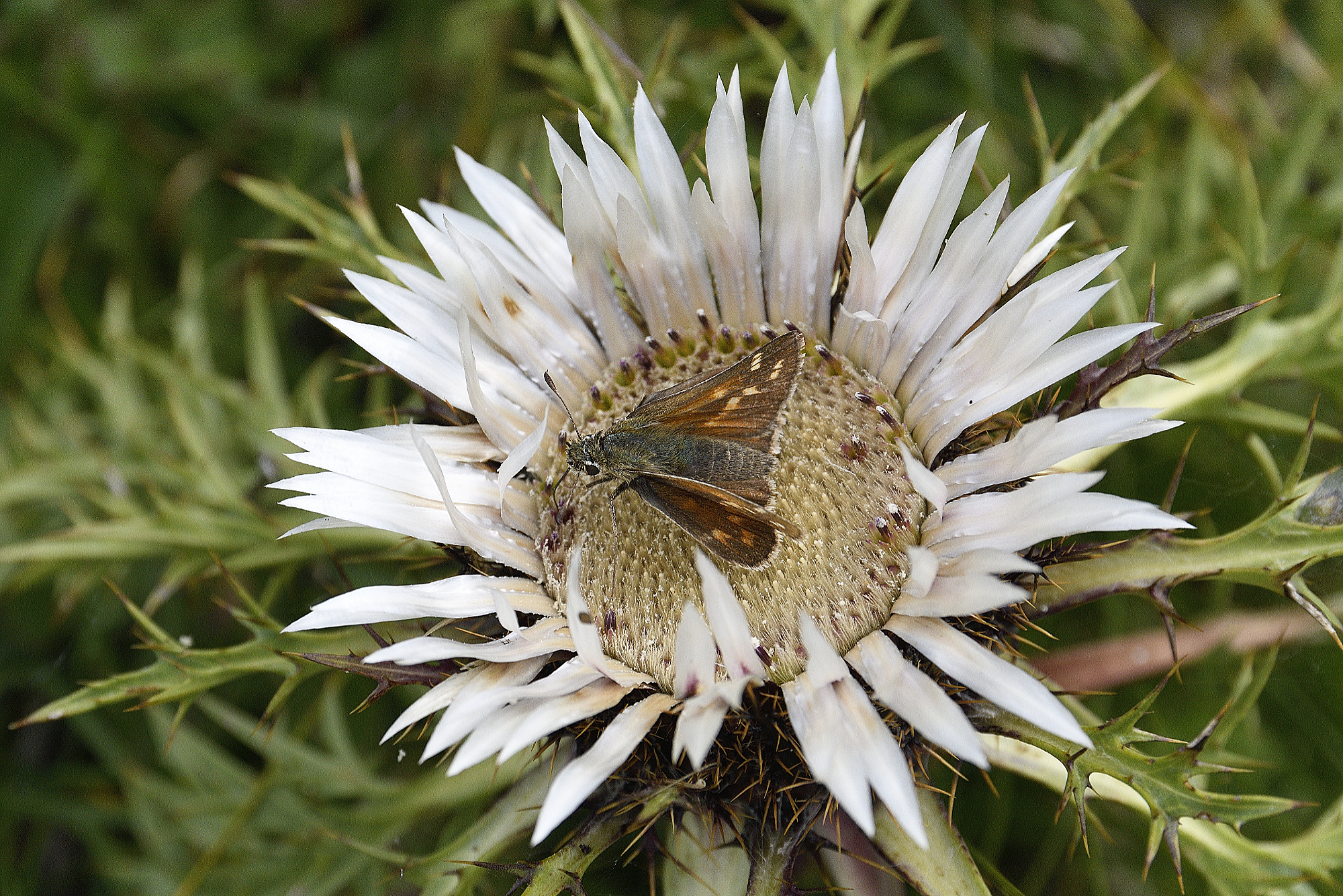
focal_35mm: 105
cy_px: 448
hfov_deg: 19.5
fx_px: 3917
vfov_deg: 13.0
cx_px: 672
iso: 1000
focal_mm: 70
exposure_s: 1/1600
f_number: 8
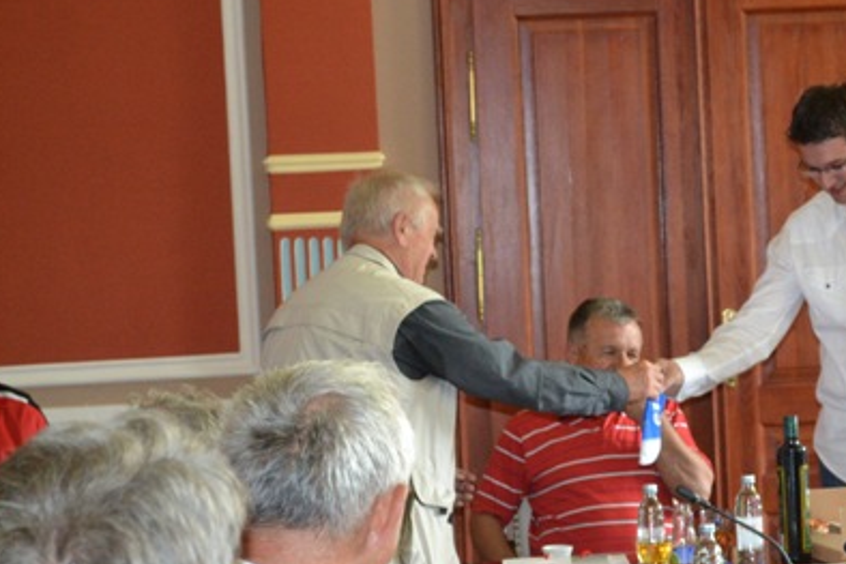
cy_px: 355
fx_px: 2633
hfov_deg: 18.1
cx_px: 672
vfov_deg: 12.2
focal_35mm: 112
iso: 2500
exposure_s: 1/60
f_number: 5.3
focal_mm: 46
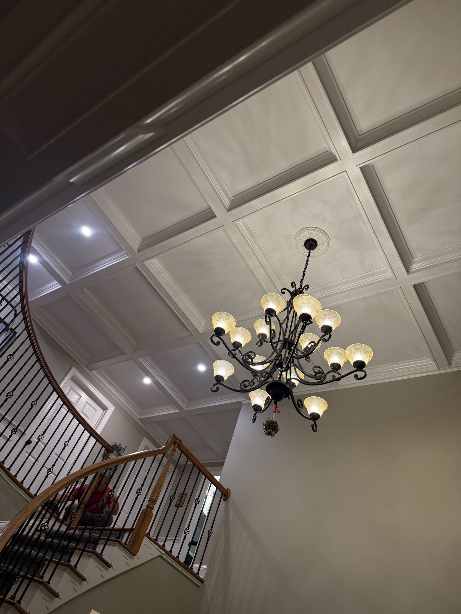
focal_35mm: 24
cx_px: 230
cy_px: 307
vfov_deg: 71.6
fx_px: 426
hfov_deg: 56.8
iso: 250
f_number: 1.78
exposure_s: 1/120
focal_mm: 6.76
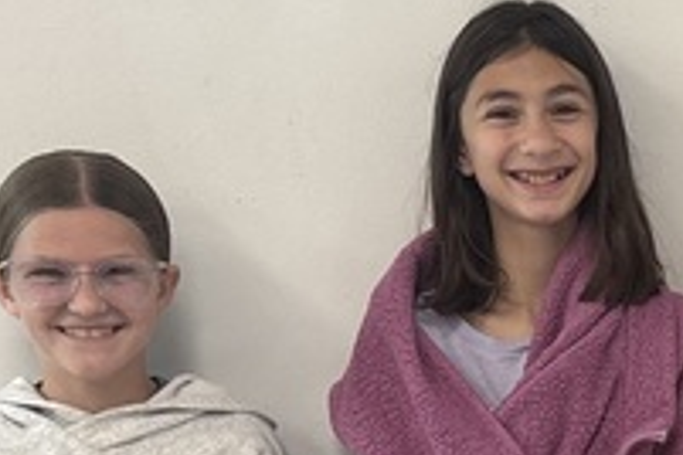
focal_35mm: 138
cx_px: 829
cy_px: 750
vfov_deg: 9.6
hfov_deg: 14.4
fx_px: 2618
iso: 80
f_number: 1.6
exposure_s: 1/60
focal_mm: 5.96
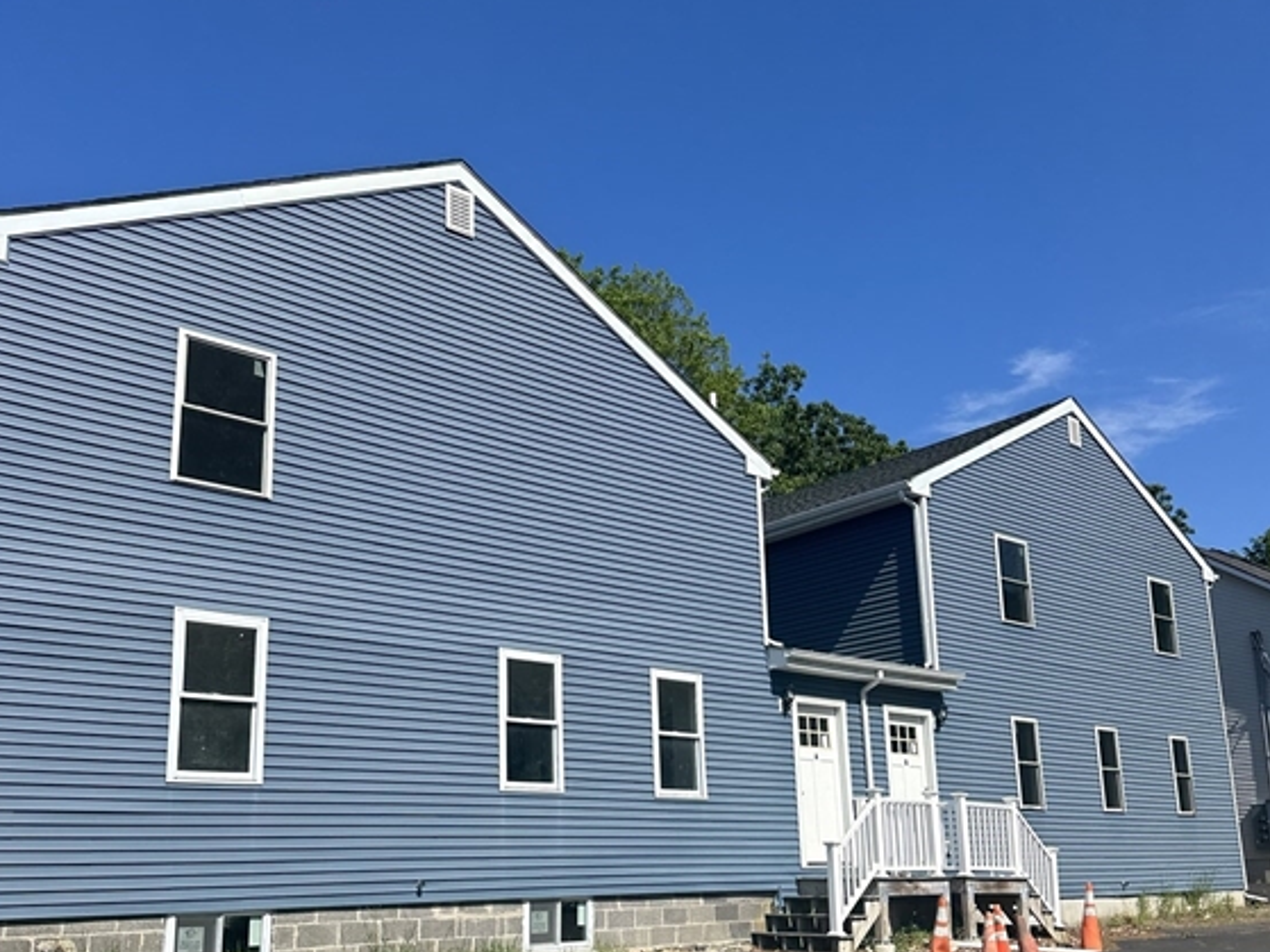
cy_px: 620
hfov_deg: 55.4
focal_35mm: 33
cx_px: 638
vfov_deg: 42.5
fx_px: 1210
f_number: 1.78
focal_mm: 6.86
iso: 80
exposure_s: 1/4762
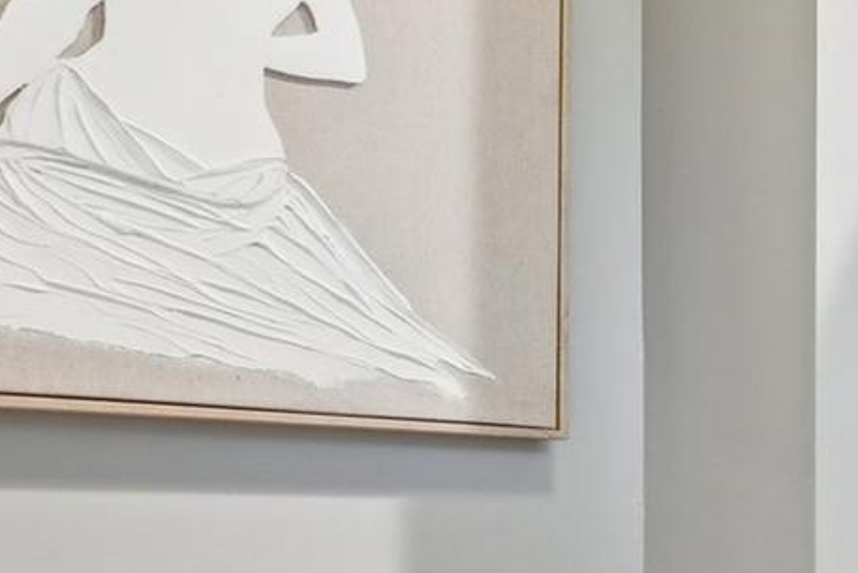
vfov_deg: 22.9
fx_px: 1377
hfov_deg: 25.2
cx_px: 1324
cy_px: 513
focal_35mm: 58
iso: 400
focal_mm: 11
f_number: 8
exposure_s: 1/8
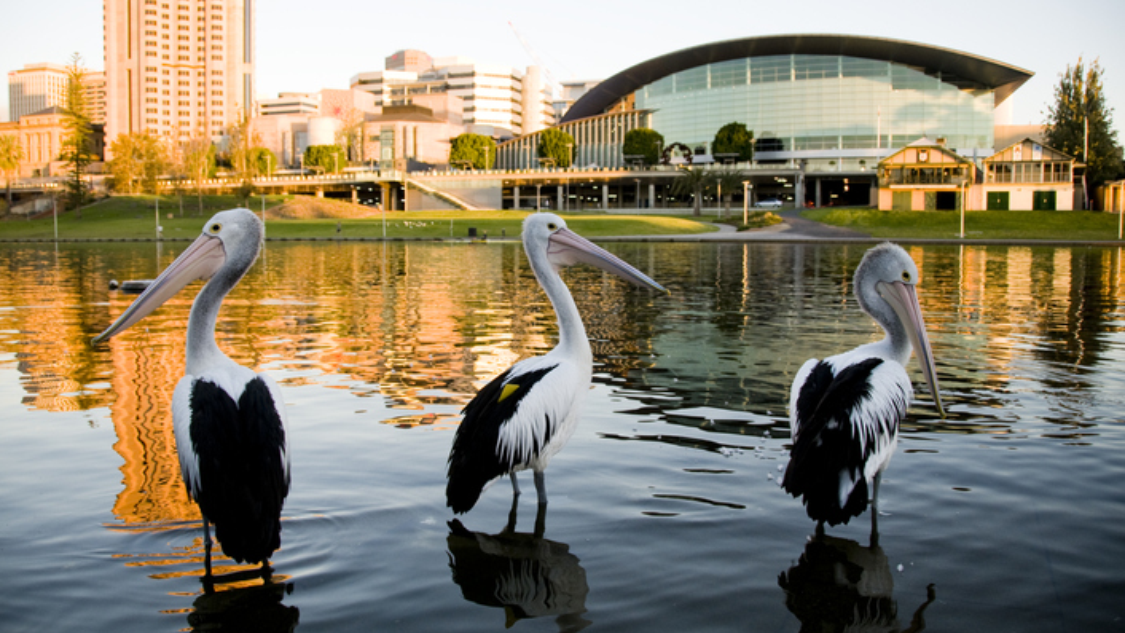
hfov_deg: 66.1
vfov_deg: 40.1
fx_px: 865
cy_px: 282
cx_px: 560
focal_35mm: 29
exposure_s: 1/250
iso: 200
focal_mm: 18
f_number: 3.5
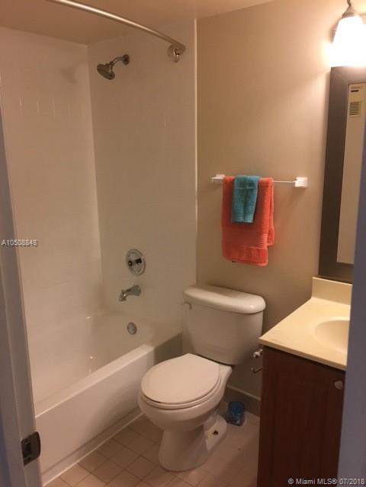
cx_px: 183
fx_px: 409
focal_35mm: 29
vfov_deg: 61.7
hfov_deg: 48.2
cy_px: 244
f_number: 2.2
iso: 40
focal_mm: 4.15
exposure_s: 1/15
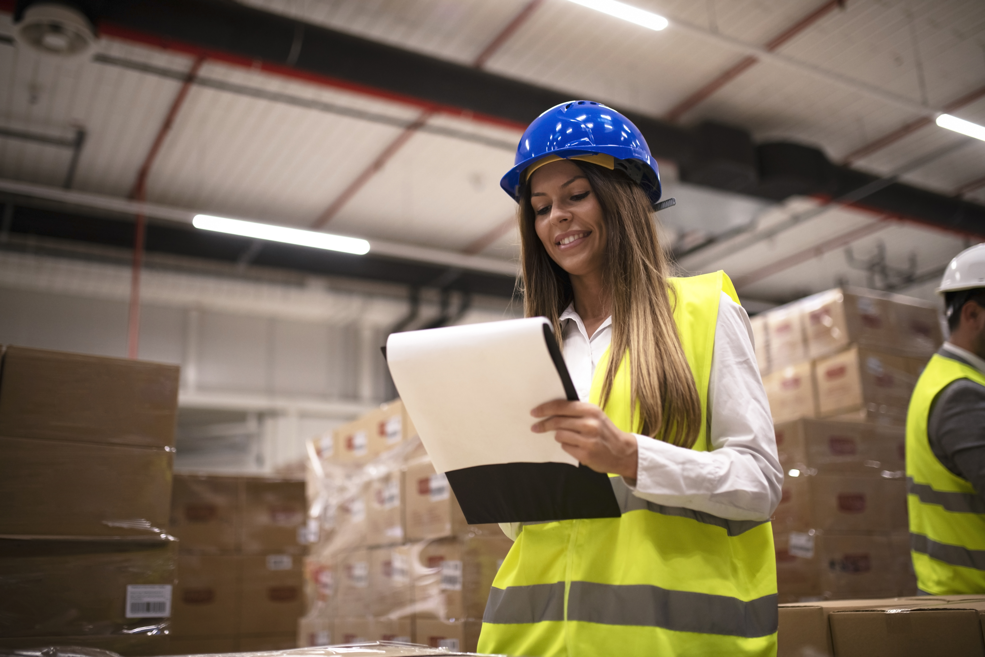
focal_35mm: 35
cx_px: 492
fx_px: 958
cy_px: 328
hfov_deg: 54.4
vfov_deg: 37.9
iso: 640
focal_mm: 35
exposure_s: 1/250
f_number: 1.4
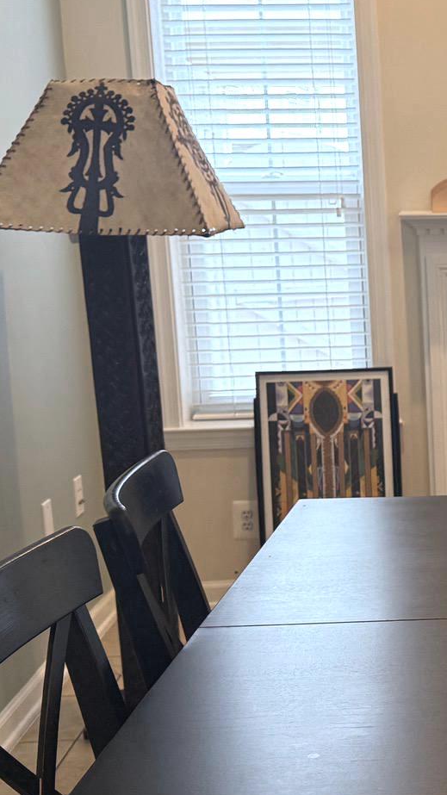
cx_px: 564
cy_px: 435
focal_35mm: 58
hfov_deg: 19.3
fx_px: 1222
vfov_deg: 36.0
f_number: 1.78
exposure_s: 1/133
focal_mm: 6.76
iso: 200
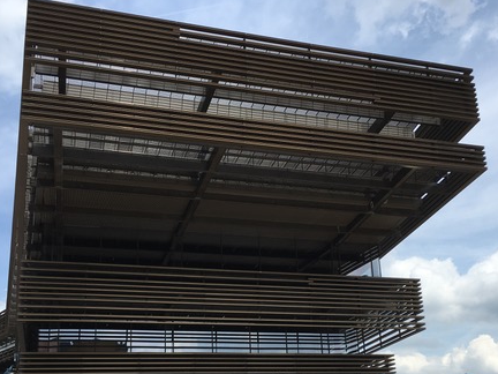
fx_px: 619
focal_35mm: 43
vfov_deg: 33.0
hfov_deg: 43.8
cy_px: 274
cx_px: 262
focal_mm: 4.15
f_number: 2.2
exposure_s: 1/1603
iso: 25
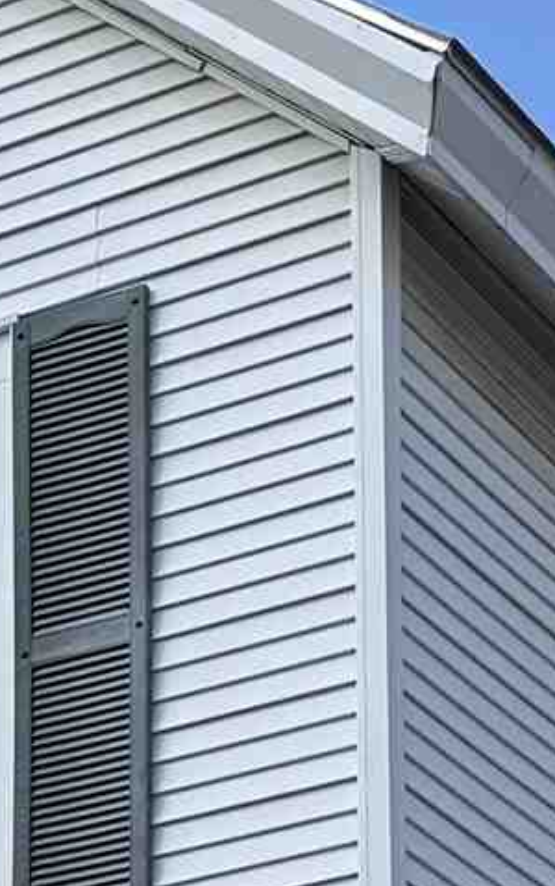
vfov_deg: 12.1
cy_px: 1443
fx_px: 3939
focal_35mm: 163
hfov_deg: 8.0
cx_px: 120
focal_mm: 6.76
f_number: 1.78
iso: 80
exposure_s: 1/2907
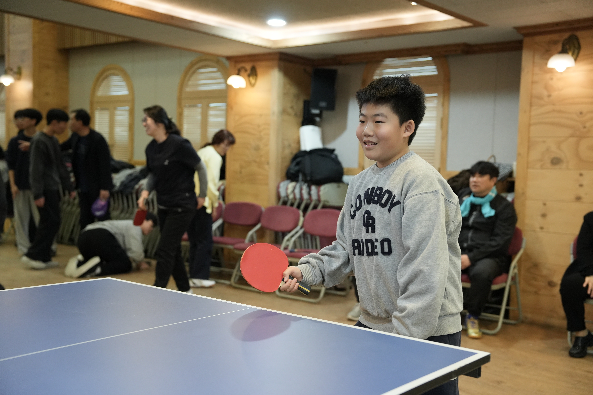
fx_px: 708
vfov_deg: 31.2
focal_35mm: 43
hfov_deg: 45.4
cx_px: 296
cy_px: 198
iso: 3200
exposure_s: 1/320
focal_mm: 43
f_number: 2.8
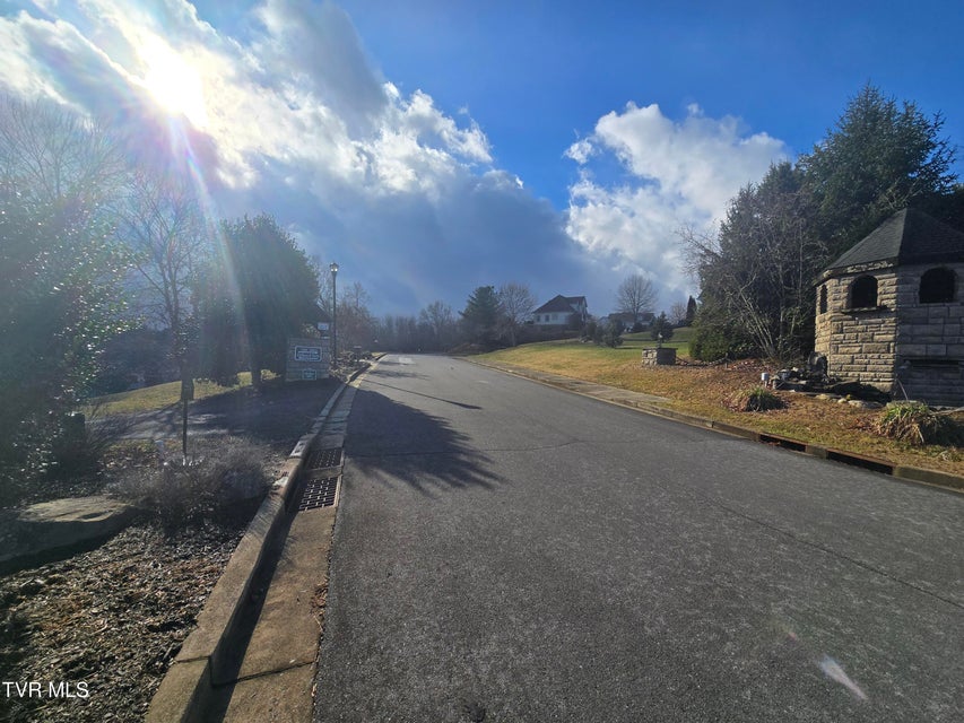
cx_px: 482
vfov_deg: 89.9
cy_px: 362
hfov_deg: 106.2
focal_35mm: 13
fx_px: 362
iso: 50
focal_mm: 2.2
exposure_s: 1/3768
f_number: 2.2
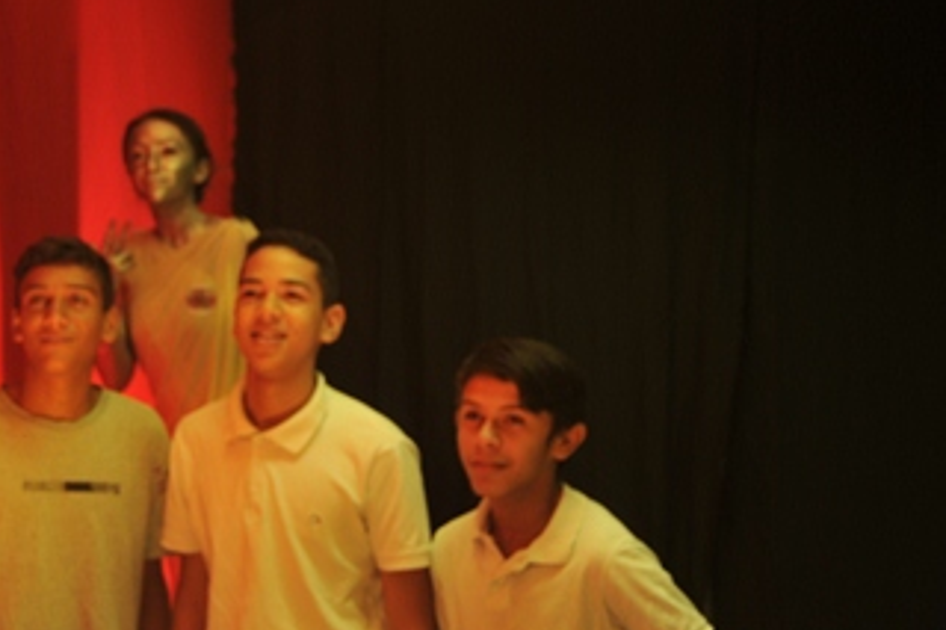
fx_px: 1576
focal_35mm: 60
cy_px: 285
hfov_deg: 32.5
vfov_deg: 22.6
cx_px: 186
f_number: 3.5
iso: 200
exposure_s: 1/40
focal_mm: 20
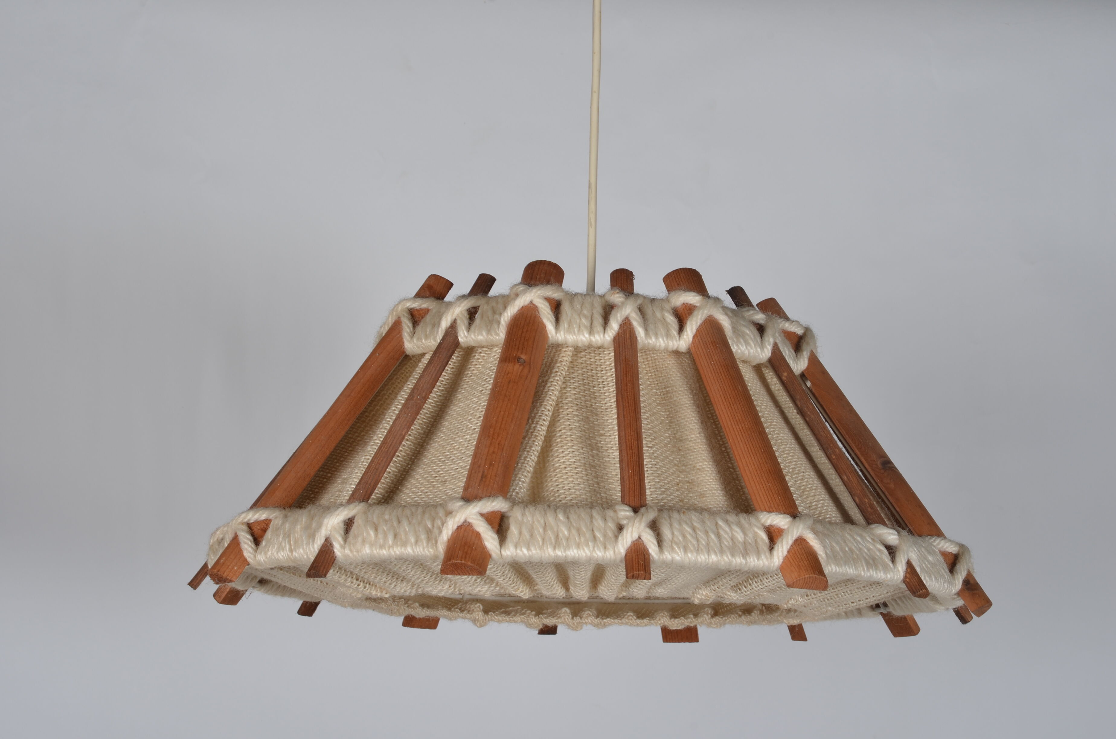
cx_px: 558
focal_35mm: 75
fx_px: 2320
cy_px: 370
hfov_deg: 27.0
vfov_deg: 18.1
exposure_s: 1/125
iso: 100
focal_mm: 50
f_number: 14
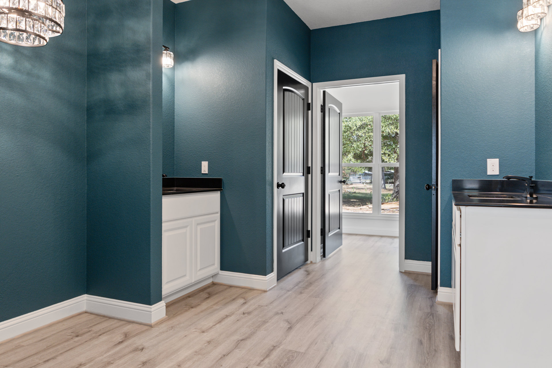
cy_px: 184
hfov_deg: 73.7
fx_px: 368
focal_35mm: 24
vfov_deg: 53.1
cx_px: 276
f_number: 2.8
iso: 400
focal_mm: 16
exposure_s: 1/30
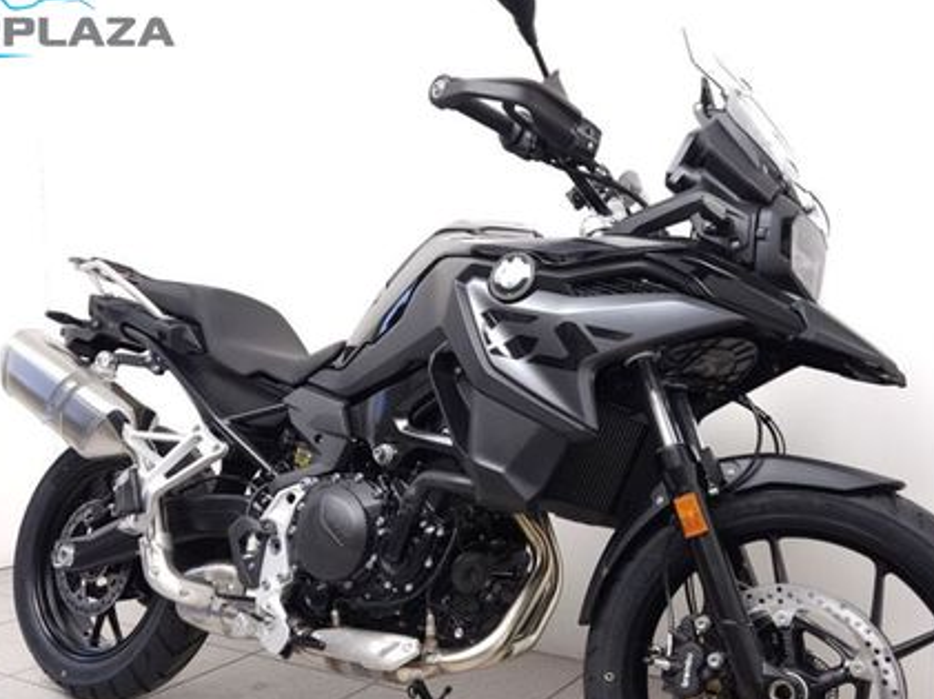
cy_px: 422
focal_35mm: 35
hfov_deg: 52.6
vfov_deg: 40.5
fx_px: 944
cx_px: 506
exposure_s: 1/50
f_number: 1.8
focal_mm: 5.4
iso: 125
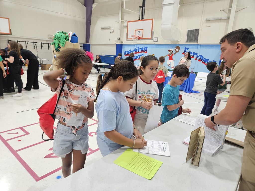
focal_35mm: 23
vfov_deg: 58.9
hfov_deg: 73.9
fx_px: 169
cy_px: 96
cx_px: 128
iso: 320
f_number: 1.8
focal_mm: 5.4
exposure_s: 1/120
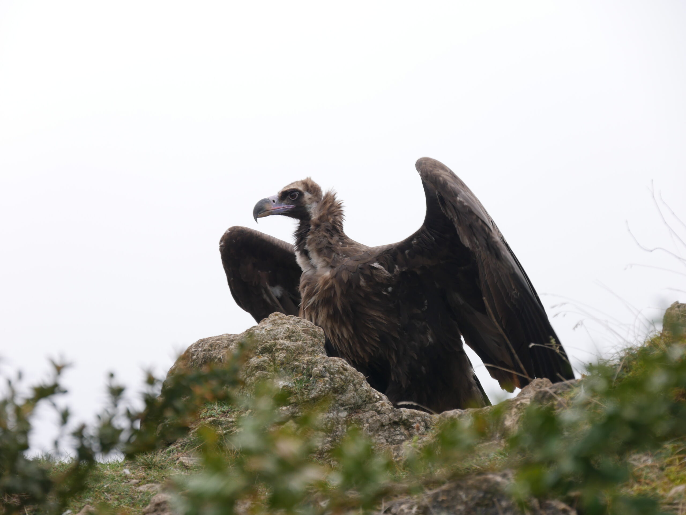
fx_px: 3053
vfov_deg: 9.6
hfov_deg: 12.8
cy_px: 258
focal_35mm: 154
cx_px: 343
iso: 200
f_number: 5.4
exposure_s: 1/200
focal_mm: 77
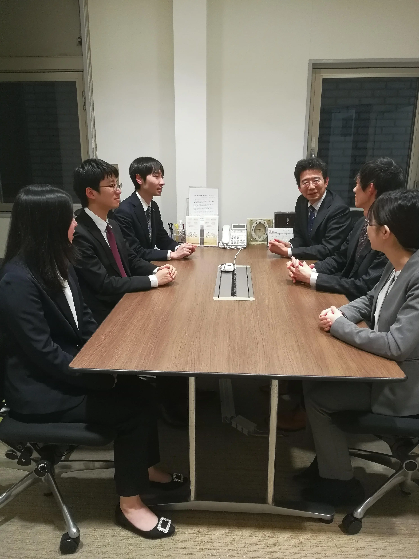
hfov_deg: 51.4
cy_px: 280
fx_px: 436
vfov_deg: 65.3
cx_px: 210
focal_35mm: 27
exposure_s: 1/120
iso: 400
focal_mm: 3.95
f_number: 2.2
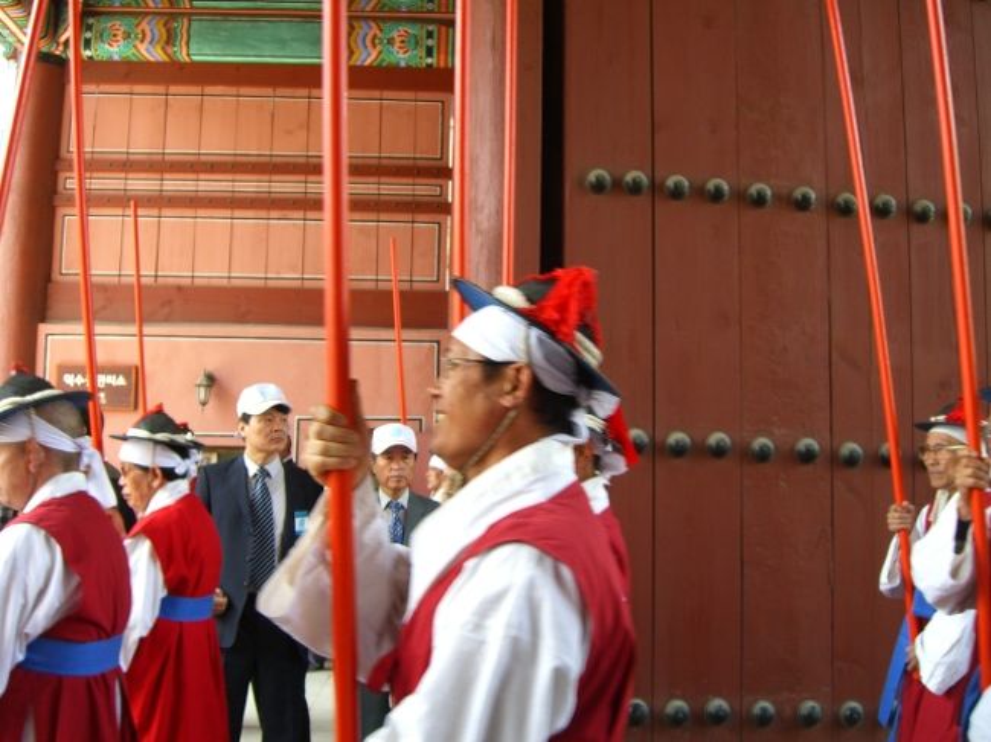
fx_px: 1087
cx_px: 496
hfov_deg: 49.0
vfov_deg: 37.7
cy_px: 371
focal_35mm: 38
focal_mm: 7.9
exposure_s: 1/100
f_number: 2.8
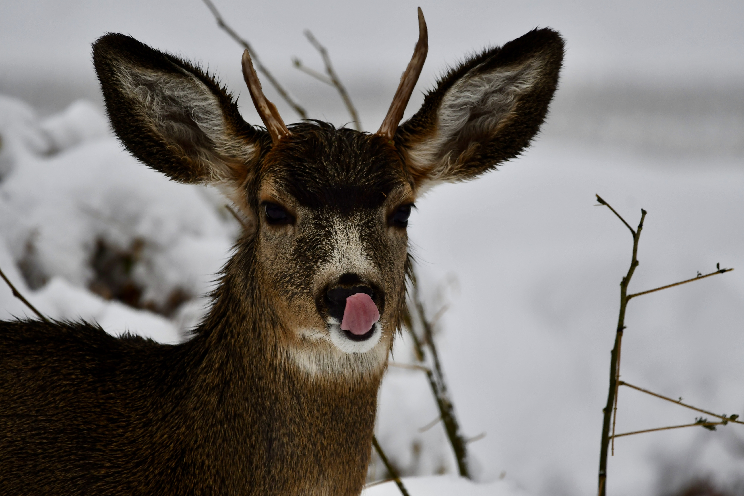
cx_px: 372
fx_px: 18599
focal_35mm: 900
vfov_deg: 1.5
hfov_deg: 2.3
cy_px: 248
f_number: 6.3
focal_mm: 600
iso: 450
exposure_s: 1/1000
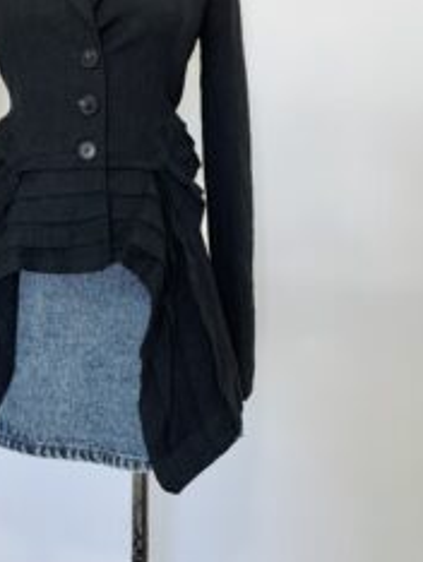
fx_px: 667
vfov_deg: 43.1
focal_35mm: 41
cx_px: 99
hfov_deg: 34.4
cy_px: 94
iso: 200
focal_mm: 6.76
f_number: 1.78
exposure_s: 1/60
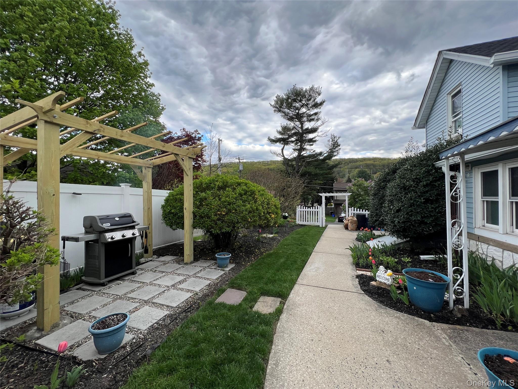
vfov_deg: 89.9
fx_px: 195
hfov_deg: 106.2
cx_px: 259
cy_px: 194
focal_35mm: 13
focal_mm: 1.57
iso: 32
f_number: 1.8
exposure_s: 1/254
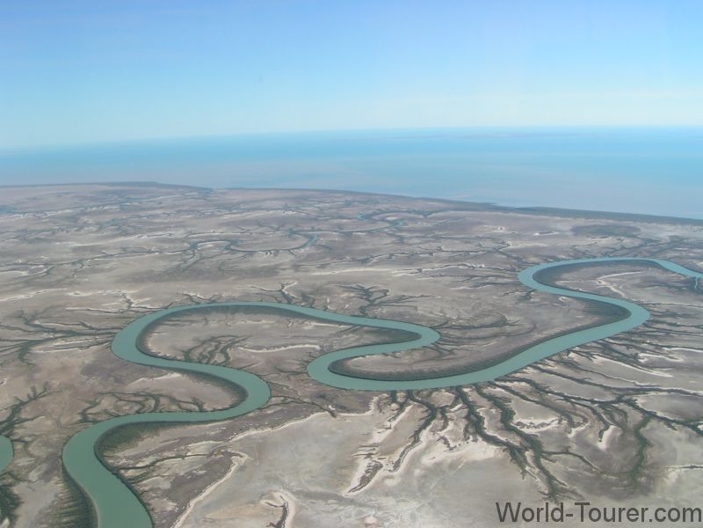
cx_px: 352
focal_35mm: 38
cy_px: 264
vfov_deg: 37.7
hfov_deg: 49.0
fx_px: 772
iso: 50
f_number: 5.6
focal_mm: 5.8
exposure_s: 1/640
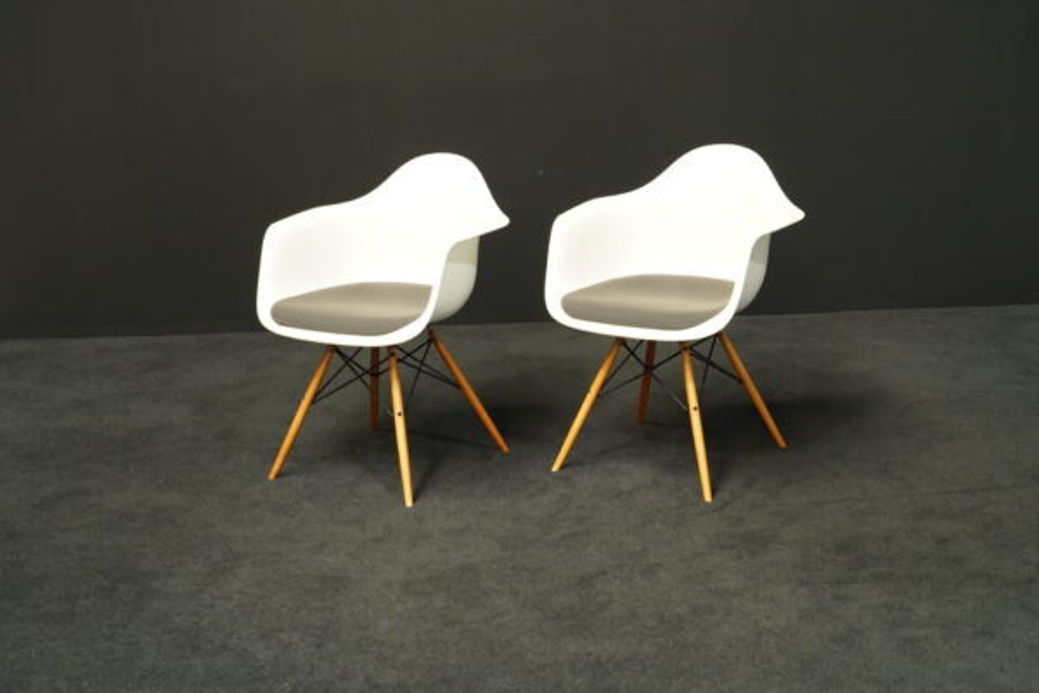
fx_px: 1414
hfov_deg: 40.3
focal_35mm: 49
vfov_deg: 27.5
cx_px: 520
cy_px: 346
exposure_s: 1/100
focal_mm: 49
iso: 5000
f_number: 7.1
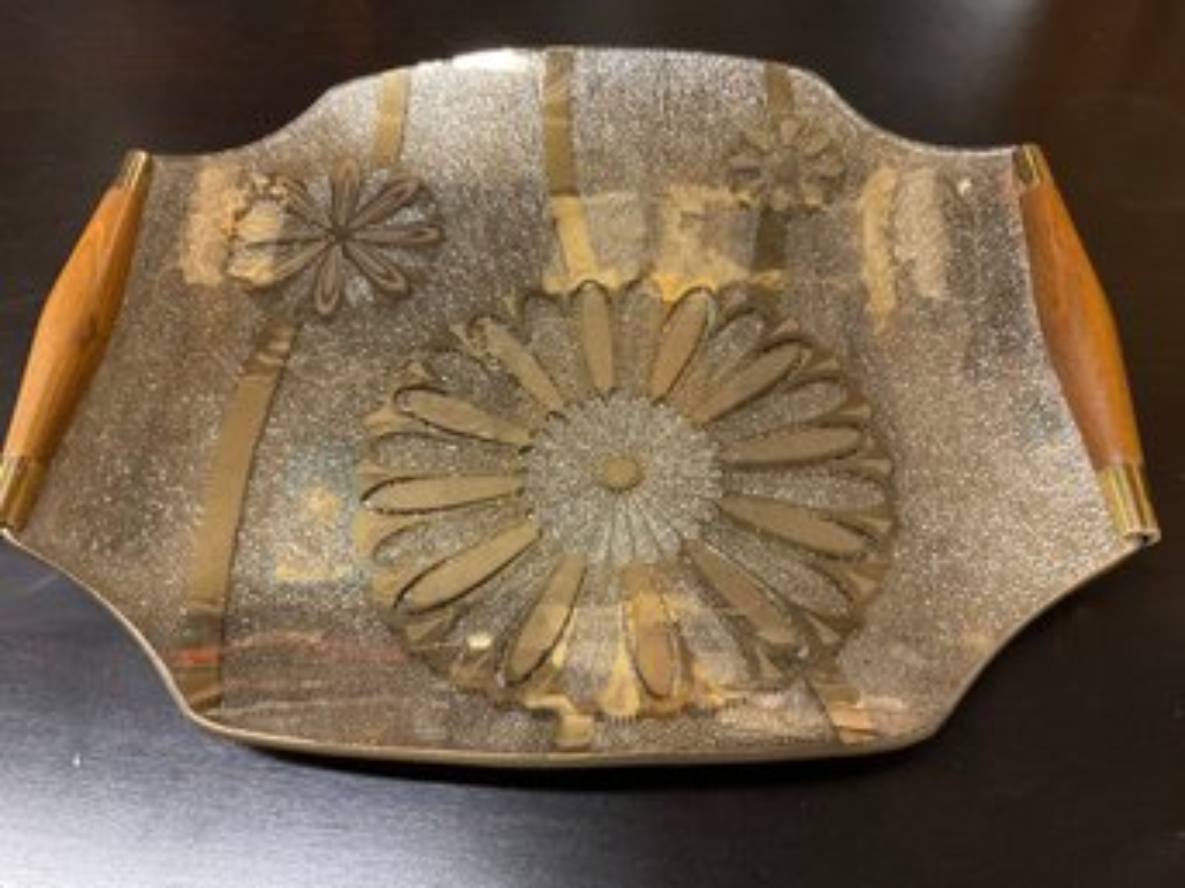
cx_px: 592
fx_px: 992
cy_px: 444
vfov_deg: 48.2
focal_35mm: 29
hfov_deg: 61.7
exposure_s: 1/40
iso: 320
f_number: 1.8
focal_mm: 3
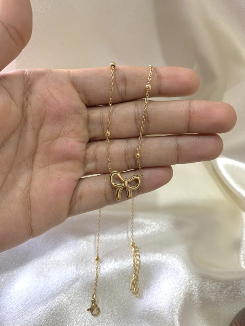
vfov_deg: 67.3
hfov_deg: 53.1
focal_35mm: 26
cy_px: 163
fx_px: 245
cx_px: 122
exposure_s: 1/50
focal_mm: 4.25
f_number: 1.8
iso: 80
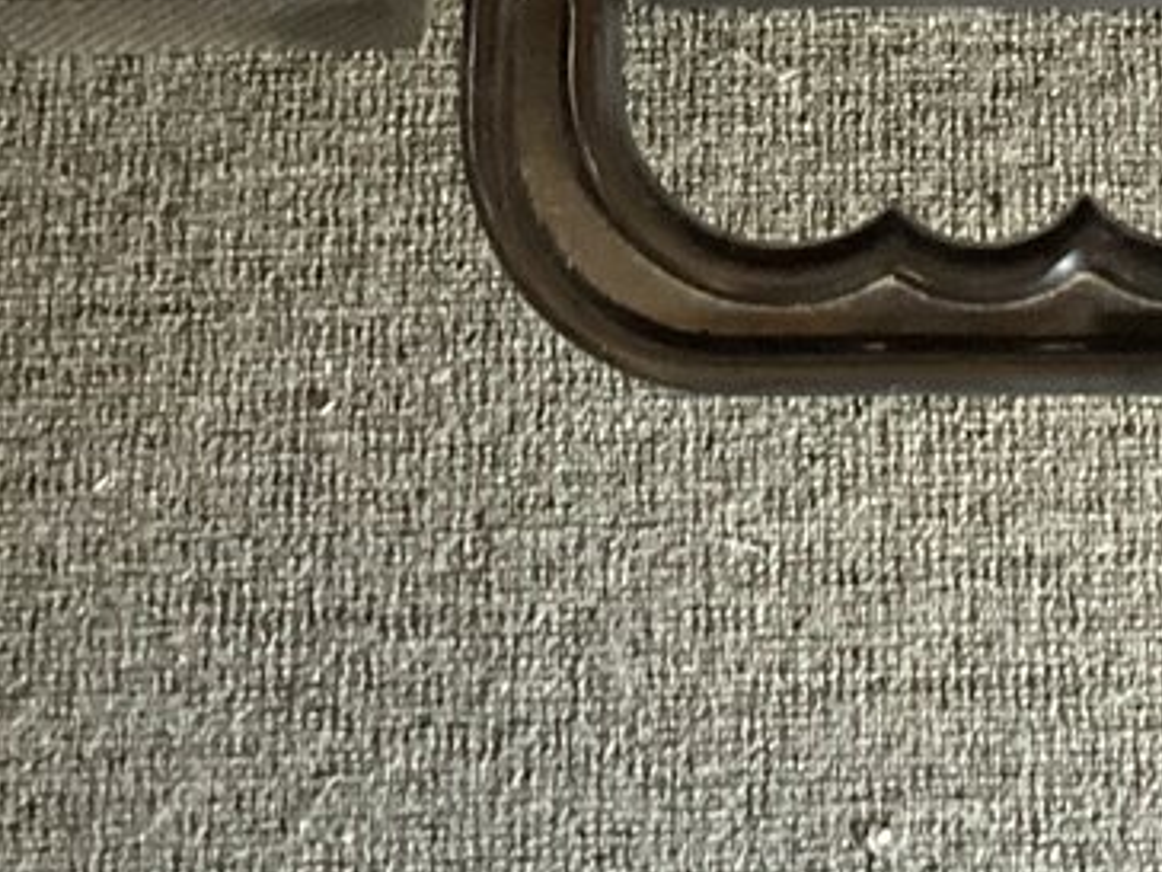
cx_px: 1081
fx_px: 4330
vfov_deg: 10.5
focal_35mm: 129
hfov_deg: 15.1
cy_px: -902
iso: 320
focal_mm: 3.3
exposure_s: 1/33
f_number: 2.4
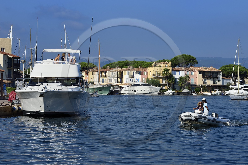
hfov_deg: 15.8
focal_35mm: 130
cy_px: 82
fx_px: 895
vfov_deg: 10.5
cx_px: 124
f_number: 14
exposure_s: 1/250
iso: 200
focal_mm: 130
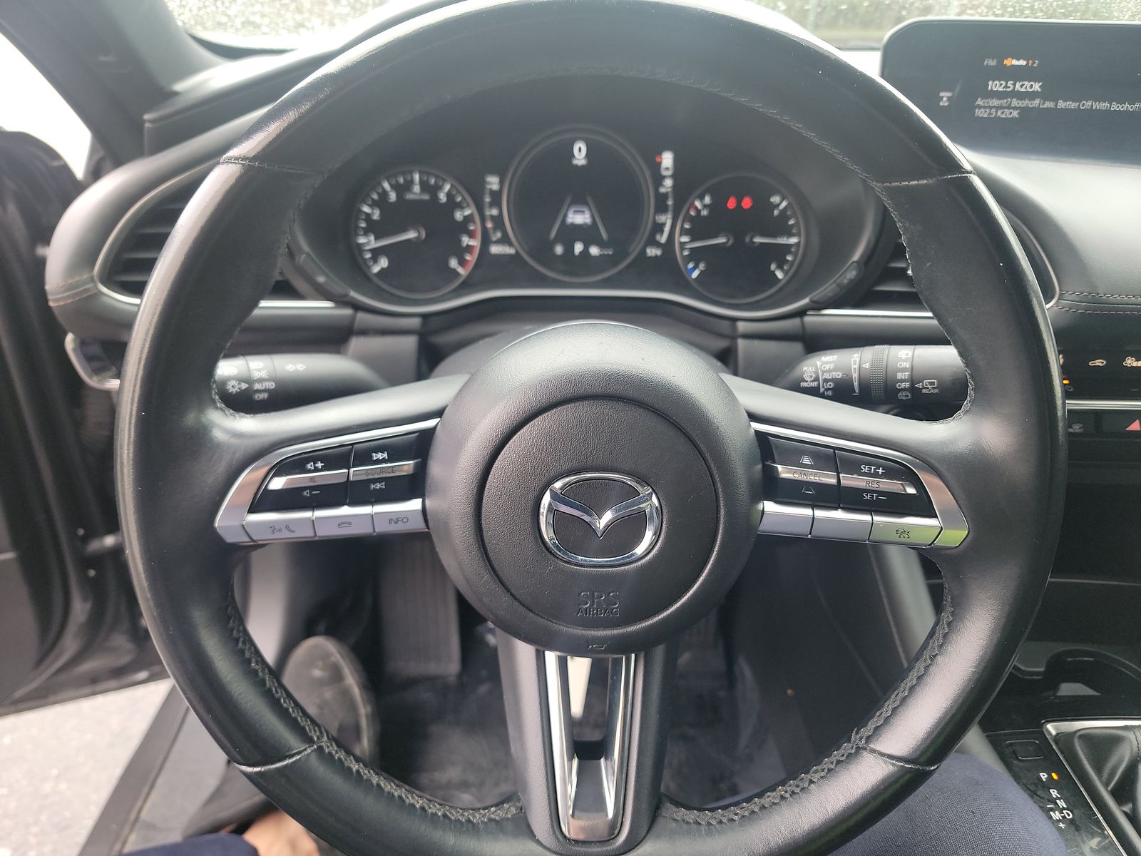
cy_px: 428
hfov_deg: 71.6
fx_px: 791
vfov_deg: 56.8
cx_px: 570
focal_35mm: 24
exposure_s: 1/59
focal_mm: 6.7
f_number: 1.8
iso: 199
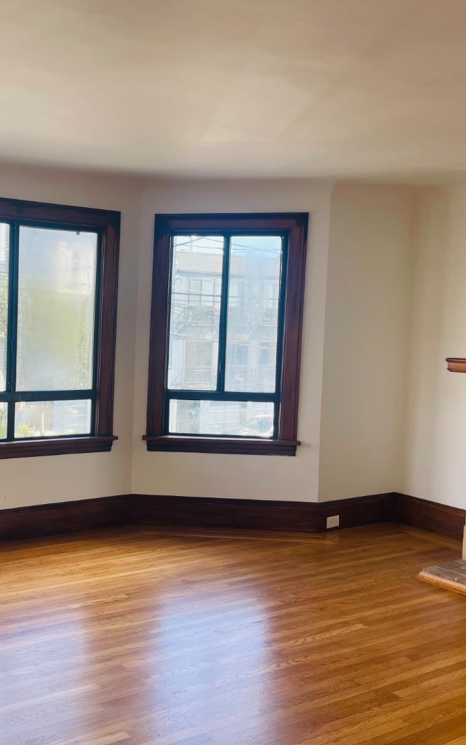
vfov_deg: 54.0
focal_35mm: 36
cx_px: 78
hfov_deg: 34.0
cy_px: 367
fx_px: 732
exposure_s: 1/216
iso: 32
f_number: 1.6
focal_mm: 5.1
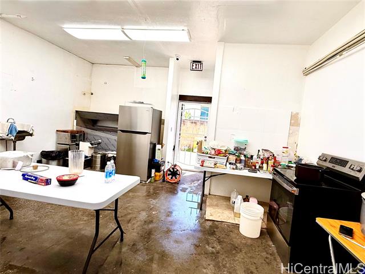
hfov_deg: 102.1
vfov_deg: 85.6
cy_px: 137
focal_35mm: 14
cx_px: 182
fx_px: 148
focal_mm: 2.22
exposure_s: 1/190
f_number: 2.2
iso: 64
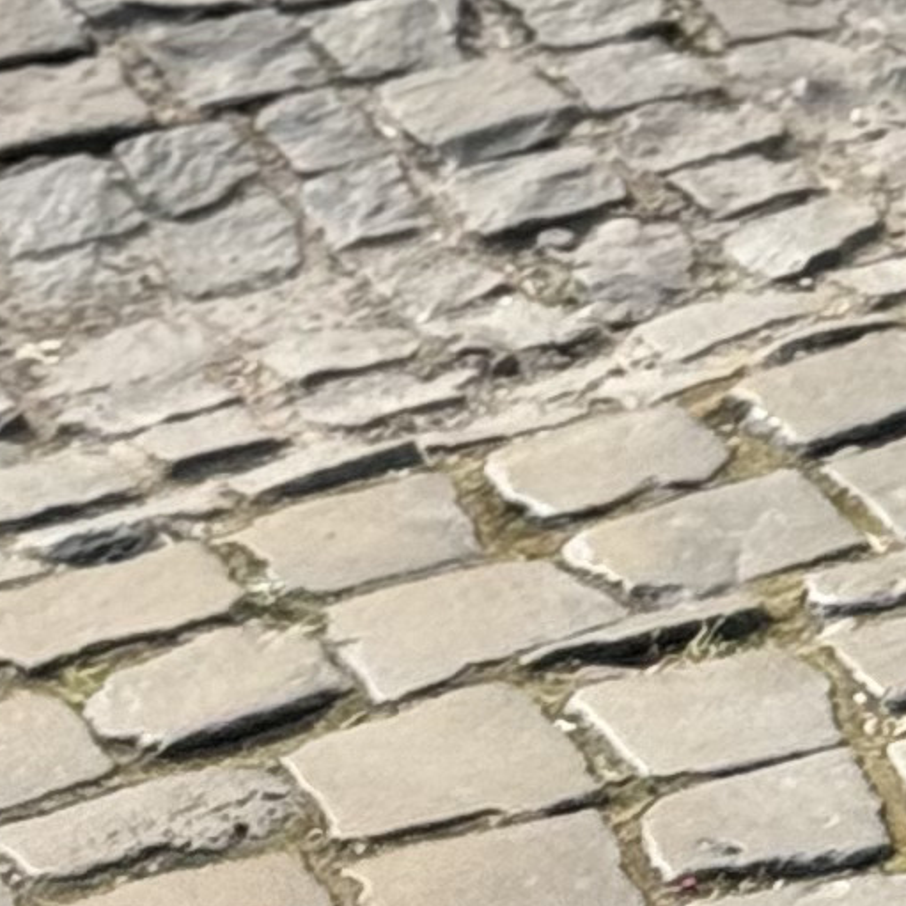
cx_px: 2058
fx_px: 9920
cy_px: -1768
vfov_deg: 5.0
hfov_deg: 5.1
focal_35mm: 335
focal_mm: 6.76
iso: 64
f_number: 1.78
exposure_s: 1/1923
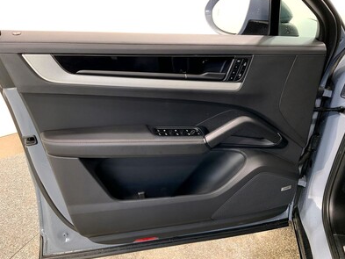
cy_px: 130
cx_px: 170
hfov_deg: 58.3
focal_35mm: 31
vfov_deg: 45.5
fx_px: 309
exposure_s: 1/87
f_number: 1.8
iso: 64
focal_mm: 3
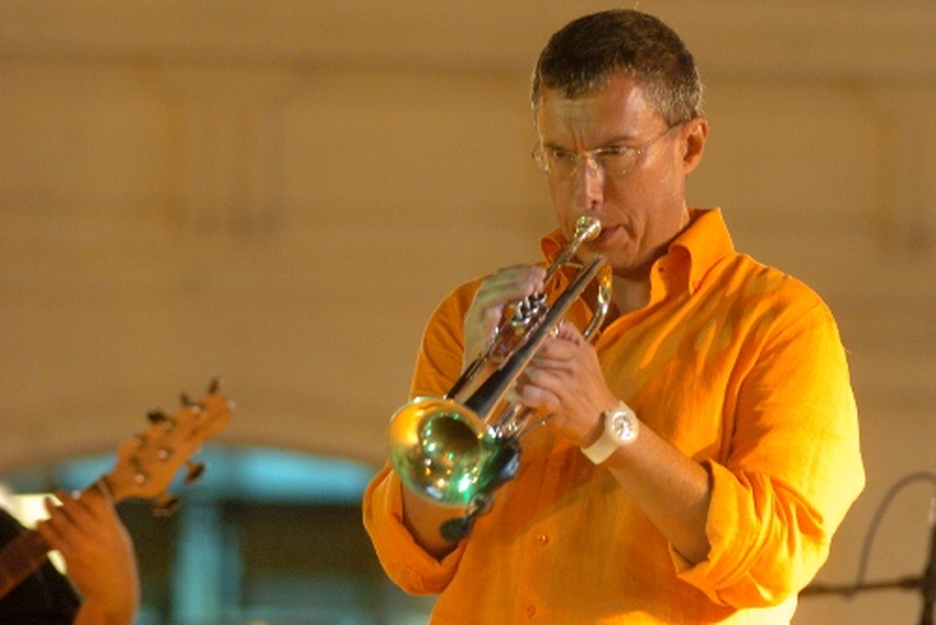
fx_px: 5268
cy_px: 312
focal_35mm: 202
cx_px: 468
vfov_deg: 6.8
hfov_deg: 10.2
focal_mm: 135
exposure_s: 1/30
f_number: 2.8
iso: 1000
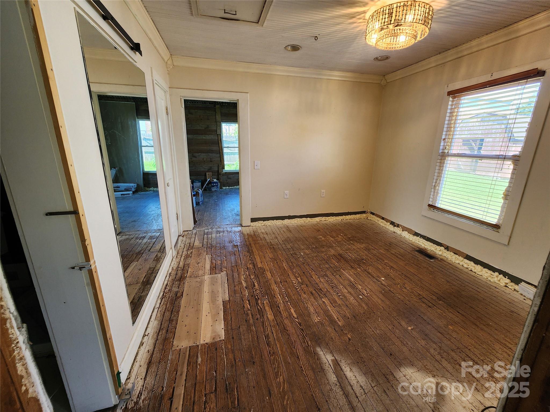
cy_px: 206
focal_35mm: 13
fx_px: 207
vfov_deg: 89.9
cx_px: 275
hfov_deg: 106.2
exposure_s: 1/60
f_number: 2.2
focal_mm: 2.2
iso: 125
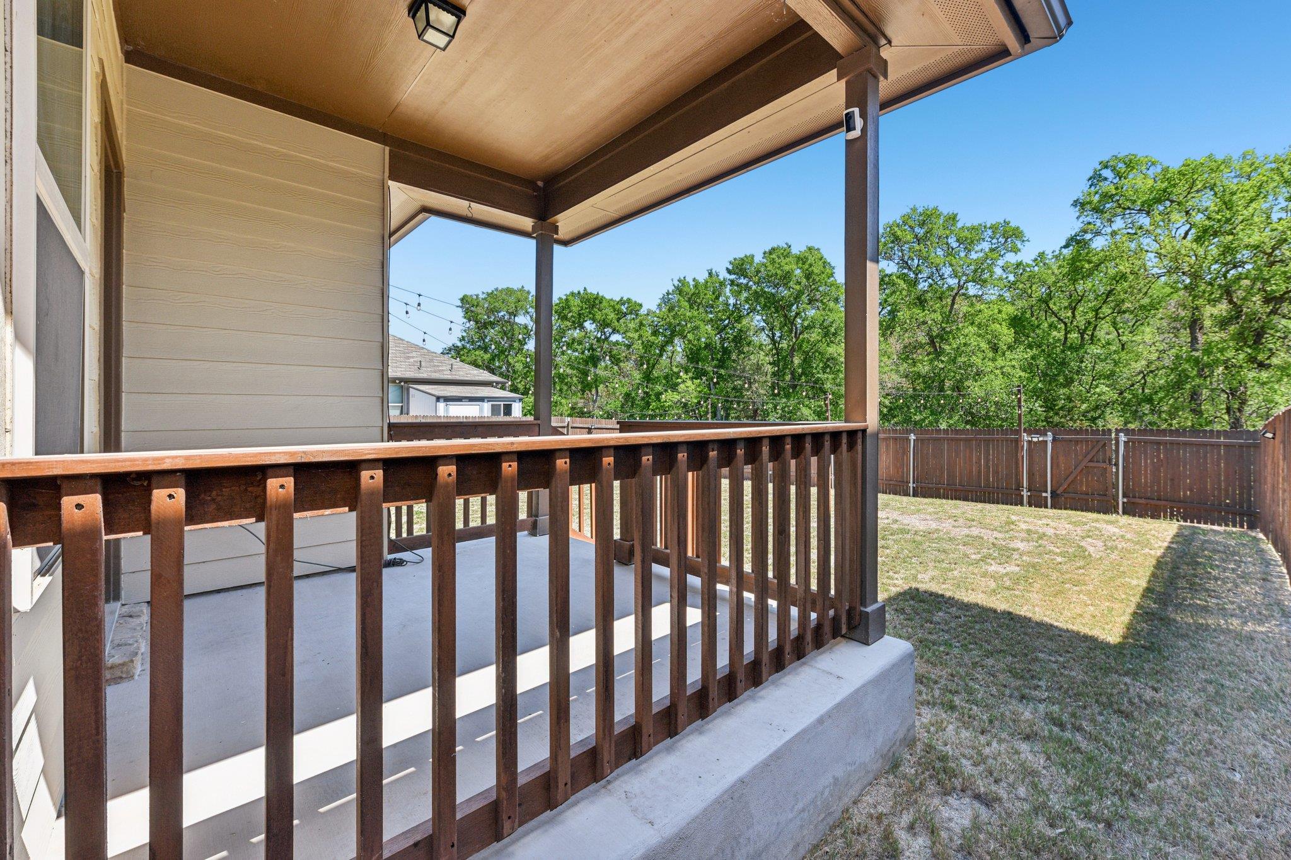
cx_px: 646
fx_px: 502
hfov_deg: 104.3
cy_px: 430
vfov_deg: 81.2
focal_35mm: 14
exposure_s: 1/100
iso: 100
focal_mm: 14
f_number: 8
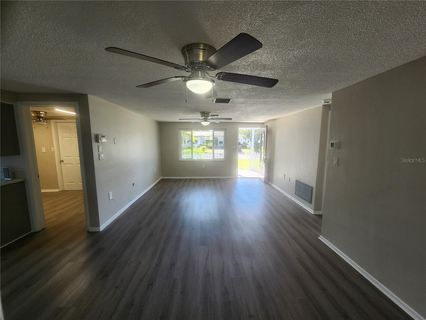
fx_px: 160
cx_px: 213
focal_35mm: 13
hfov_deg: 106.2
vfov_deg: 89.9
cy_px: 160
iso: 80
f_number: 2.2
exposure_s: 1/120
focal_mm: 2.2
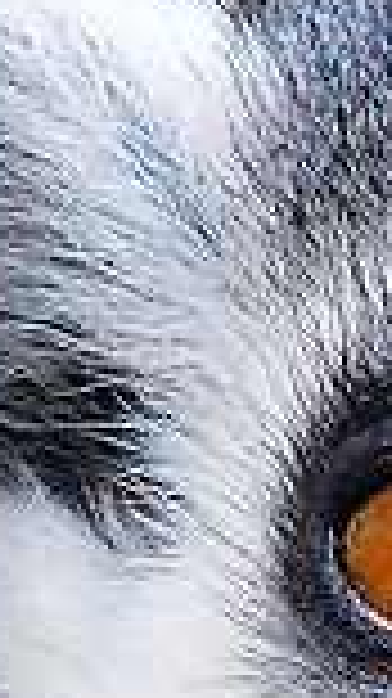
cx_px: 856
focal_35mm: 1348
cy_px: 675
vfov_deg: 1.6
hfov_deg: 0.9
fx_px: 24950
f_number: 7.1
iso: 3200
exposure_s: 1/3200
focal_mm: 82
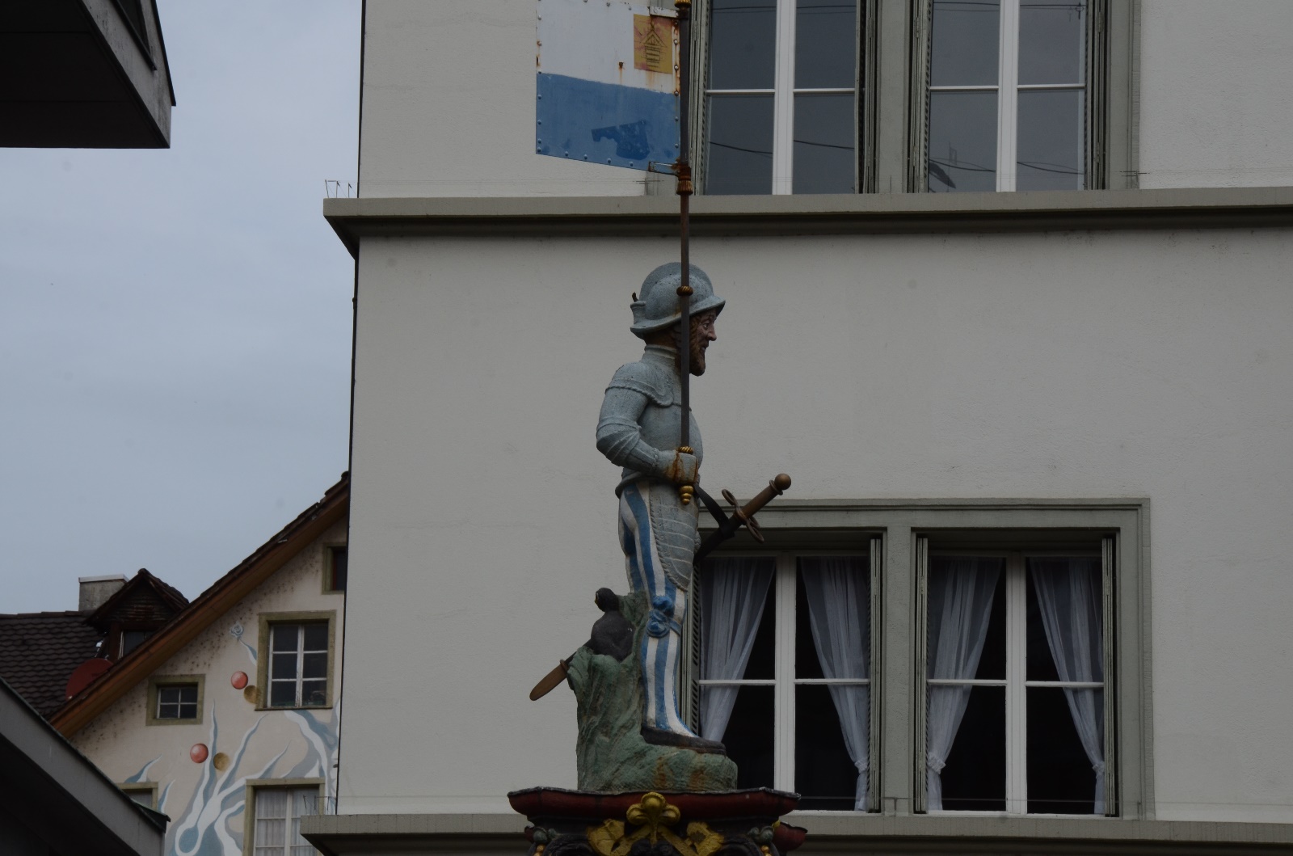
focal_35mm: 158
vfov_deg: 8.7
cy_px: 428
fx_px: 5644
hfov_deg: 13.1
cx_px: 646
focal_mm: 105
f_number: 16
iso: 320
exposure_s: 1/250
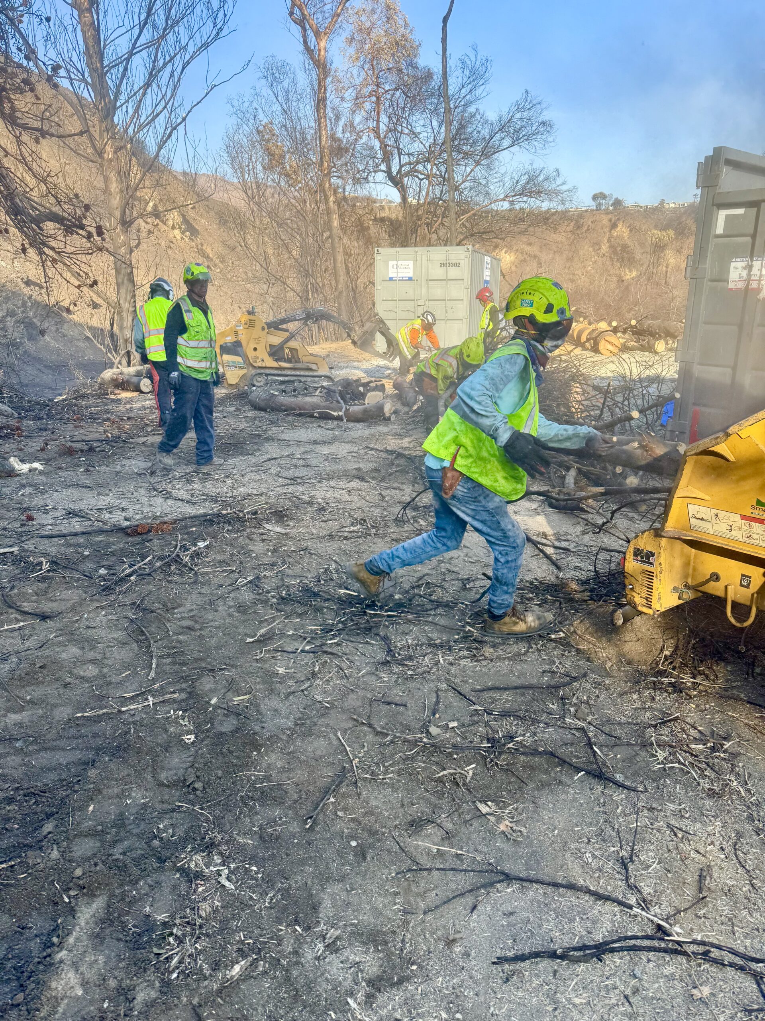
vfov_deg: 71.6
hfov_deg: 56.8
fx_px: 707
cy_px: 510
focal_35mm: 24
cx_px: 382
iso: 80
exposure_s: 1/645
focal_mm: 6.76
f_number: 1.78
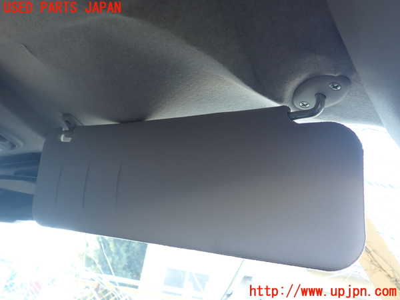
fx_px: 347
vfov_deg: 46.8
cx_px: 200
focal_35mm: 30
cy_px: 150
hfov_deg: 60.0
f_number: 2.3
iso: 100
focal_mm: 5.4
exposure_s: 1/60
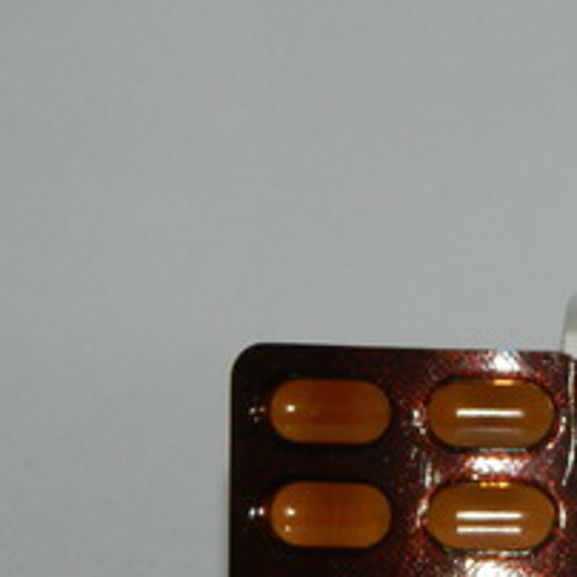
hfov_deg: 9.4
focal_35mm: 184
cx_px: 657
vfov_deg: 9.5
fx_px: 3470
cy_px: 524
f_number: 4.2
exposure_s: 1/50
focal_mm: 15.1
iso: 200
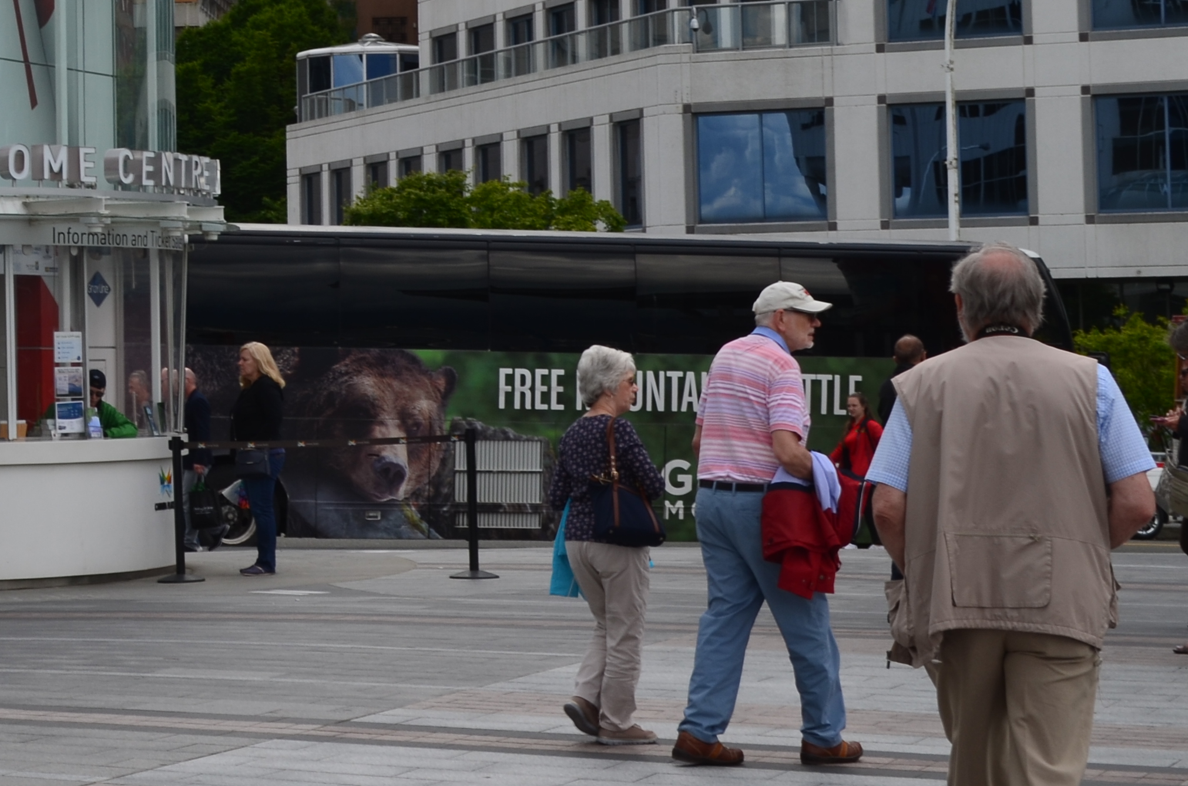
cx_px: -205
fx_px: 3853
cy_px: -3
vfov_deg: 11.5
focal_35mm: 117
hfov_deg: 16.8
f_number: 11
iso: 100
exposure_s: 1/125
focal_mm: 32
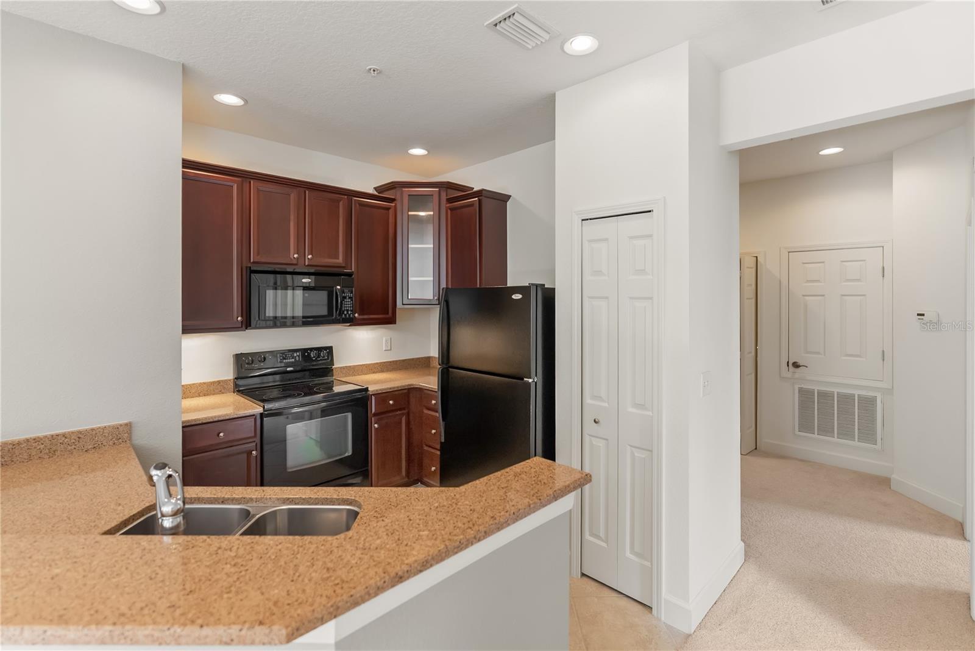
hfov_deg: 96.7
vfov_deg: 73.8
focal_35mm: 16
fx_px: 433
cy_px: 326
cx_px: 488
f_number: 2.8
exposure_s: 1/125
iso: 500
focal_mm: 16
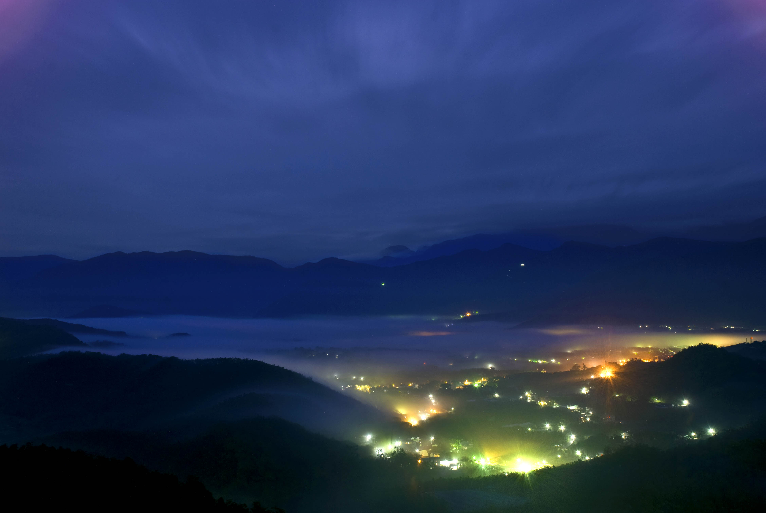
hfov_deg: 46.3
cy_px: 256
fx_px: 895
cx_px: 383
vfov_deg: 32.0
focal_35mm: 42
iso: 100
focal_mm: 28
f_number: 10
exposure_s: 317
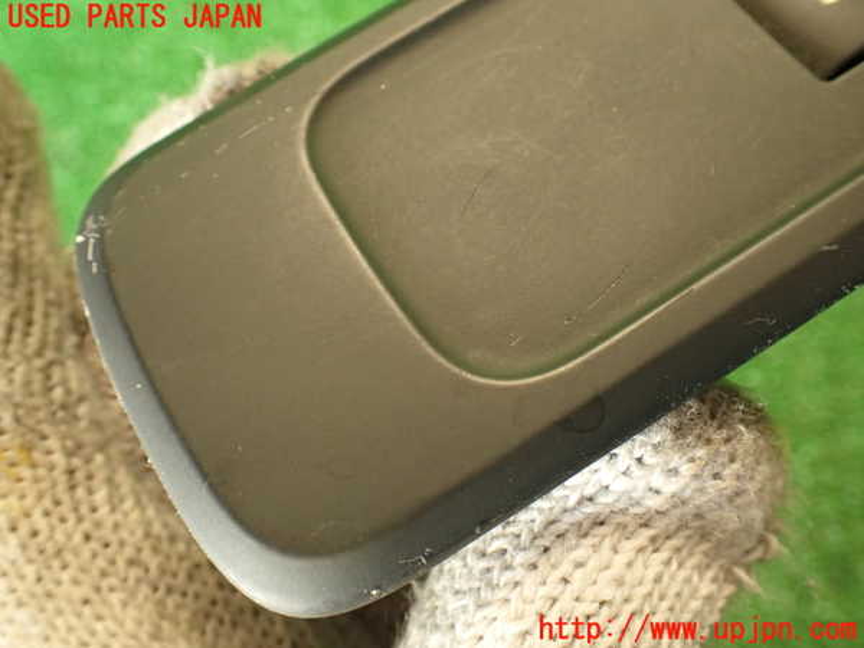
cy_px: 324
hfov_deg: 56.8
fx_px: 799
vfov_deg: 44.2
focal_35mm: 32
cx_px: 432
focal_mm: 5.79
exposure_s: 1/30
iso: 320
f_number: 2.4
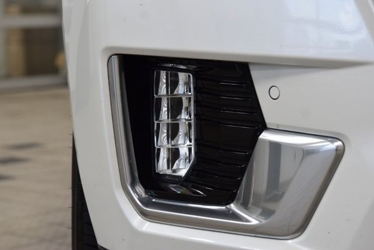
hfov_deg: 19.5
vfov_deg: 13.0
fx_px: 1091
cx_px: 187
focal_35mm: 105
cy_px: 125
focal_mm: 70
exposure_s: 1/125
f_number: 5.6
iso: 1600
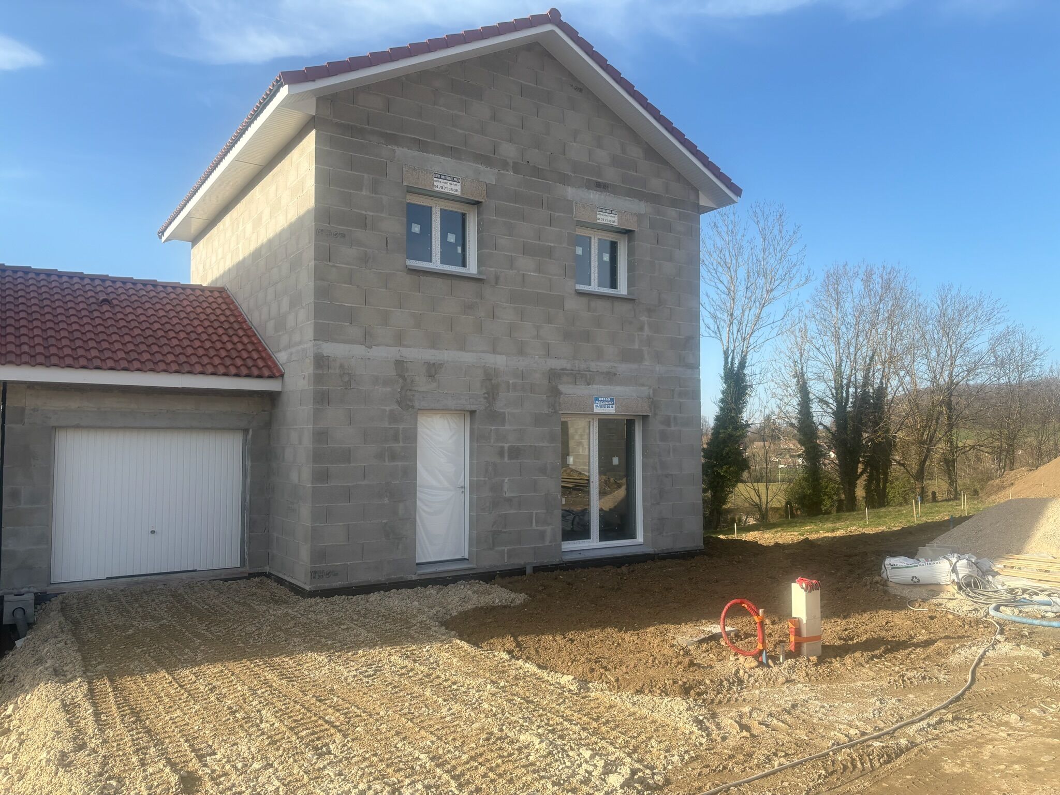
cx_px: 530
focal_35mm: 26
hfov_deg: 67.3
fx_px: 796
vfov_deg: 53.1
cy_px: 398
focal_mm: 5.96
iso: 50
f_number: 1.6
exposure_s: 1/1901
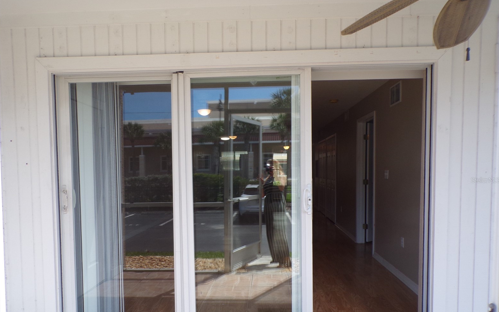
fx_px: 354
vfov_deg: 47.4
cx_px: 246
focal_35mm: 26
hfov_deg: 70.4
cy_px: 180
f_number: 4.3
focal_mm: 4.3
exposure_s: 1/100
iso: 80
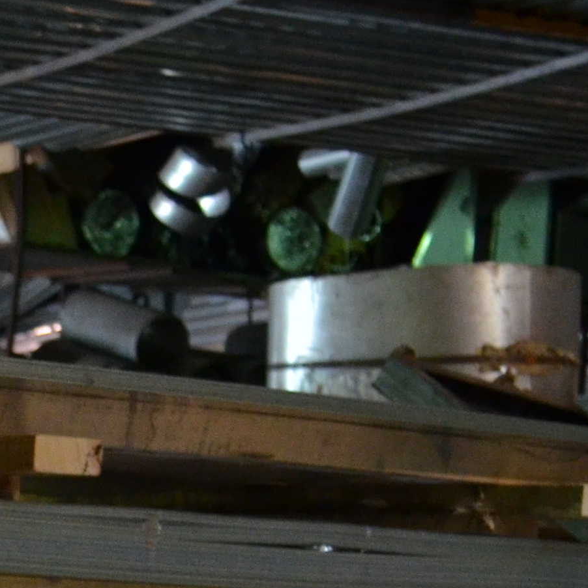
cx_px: -470
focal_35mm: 139
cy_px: 989
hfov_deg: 11.6
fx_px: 2671
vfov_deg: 11.8
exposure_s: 1/30
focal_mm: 20
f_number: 3.8
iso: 1100
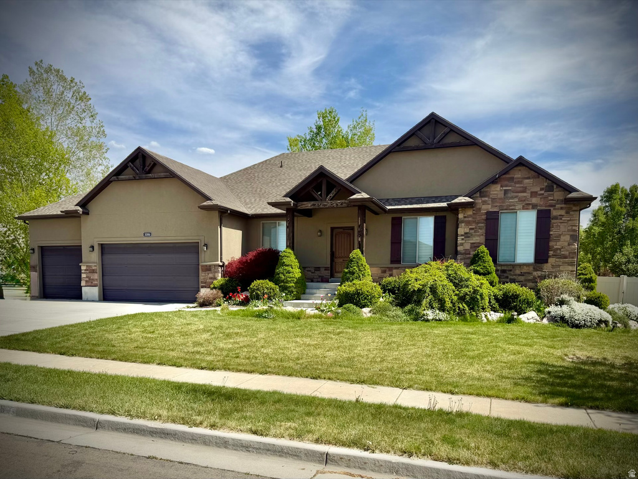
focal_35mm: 24
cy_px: 240
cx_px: 319
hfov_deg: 71.6
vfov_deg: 56.8
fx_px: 442
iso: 80
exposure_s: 1/6173
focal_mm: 6.76
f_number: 1.78
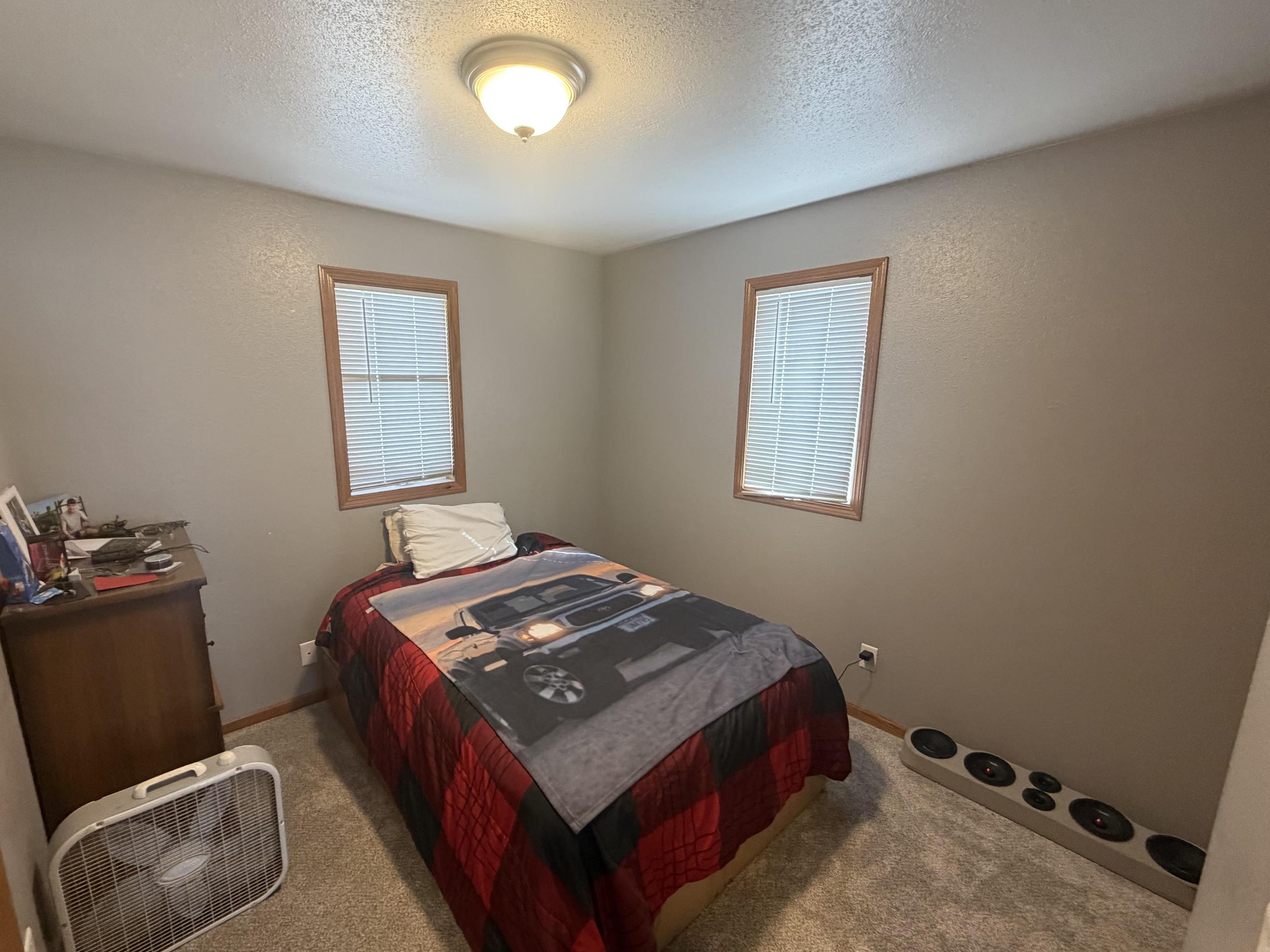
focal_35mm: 15
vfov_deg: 81.7
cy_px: 487
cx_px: 593
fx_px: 550
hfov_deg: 98.0
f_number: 2.2
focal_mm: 2.22
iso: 320
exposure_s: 1/60
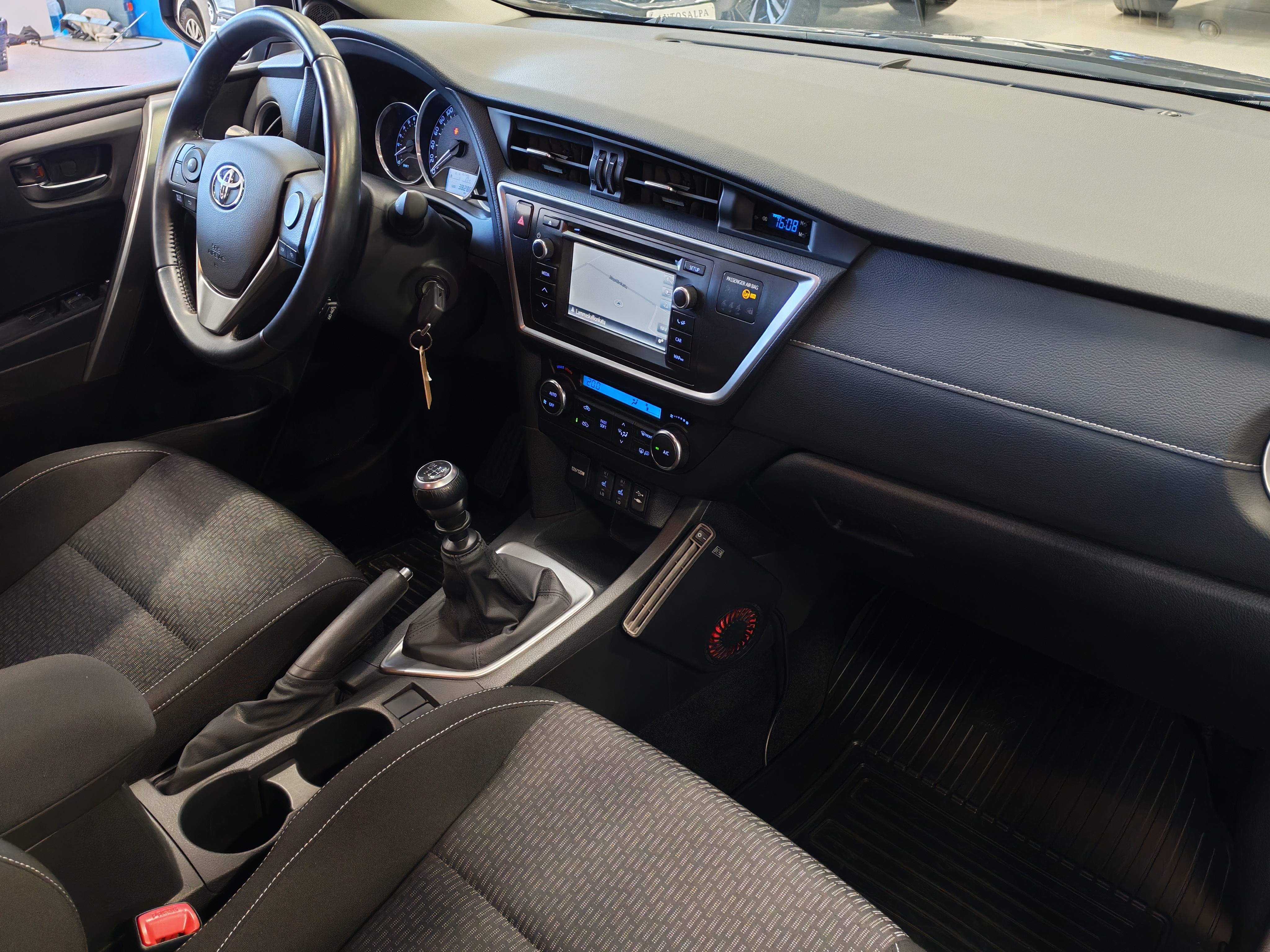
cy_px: 476
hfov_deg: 56.8
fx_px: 1174
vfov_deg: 44.2
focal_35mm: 32
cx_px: 635
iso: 800
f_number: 1.9
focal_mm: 6.12
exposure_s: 1/50
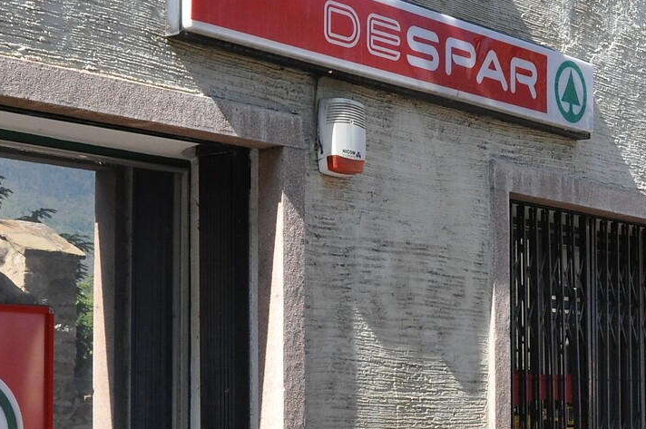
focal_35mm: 89
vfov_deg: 15.3
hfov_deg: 22.8
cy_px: 314
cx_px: 396
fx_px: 1595
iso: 800
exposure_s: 1/500
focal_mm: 22
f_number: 11
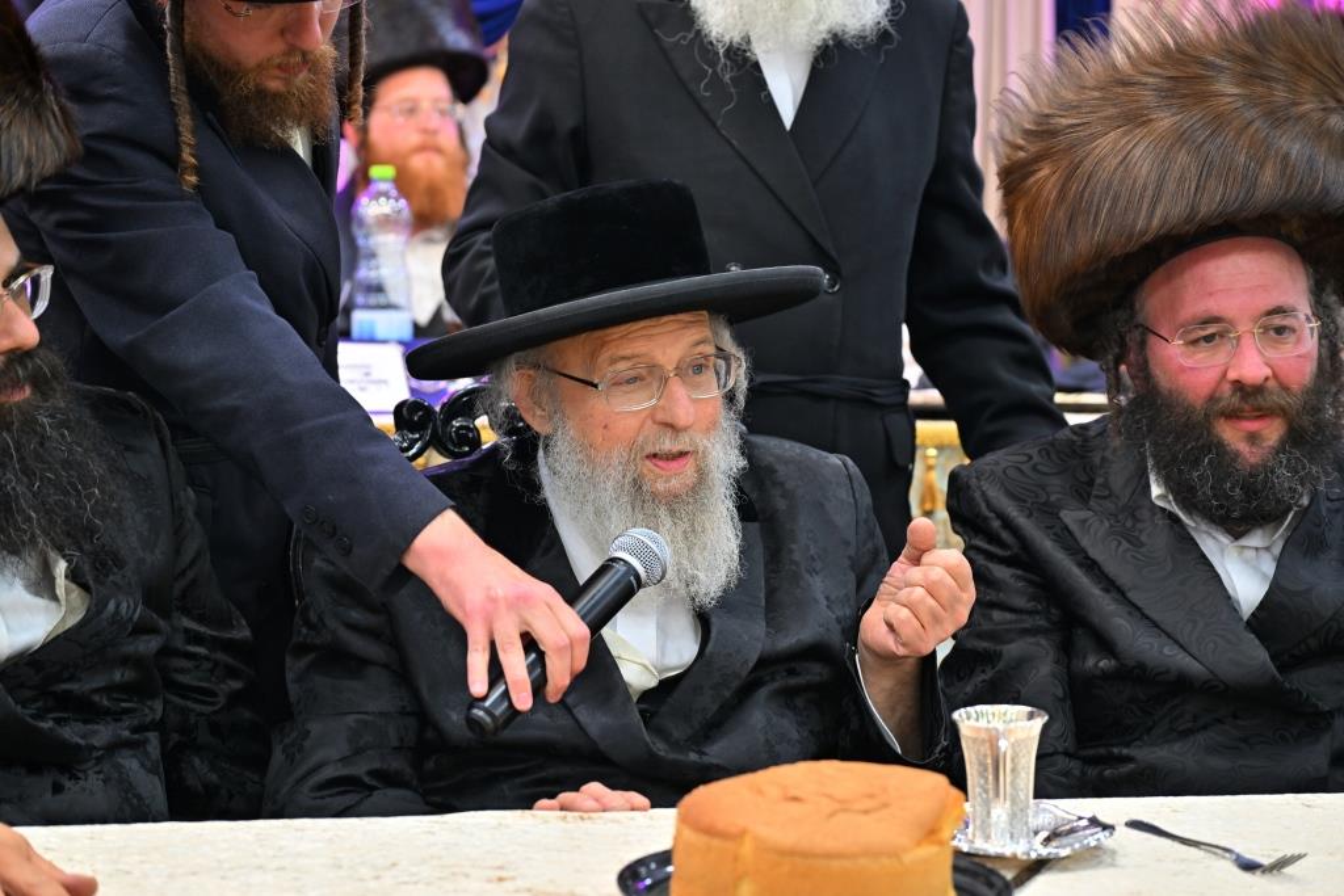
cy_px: 448
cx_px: 672
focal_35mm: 72
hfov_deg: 28.1
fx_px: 2688
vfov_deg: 18.9
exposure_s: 1/160
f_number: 4
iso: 640
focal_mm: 72
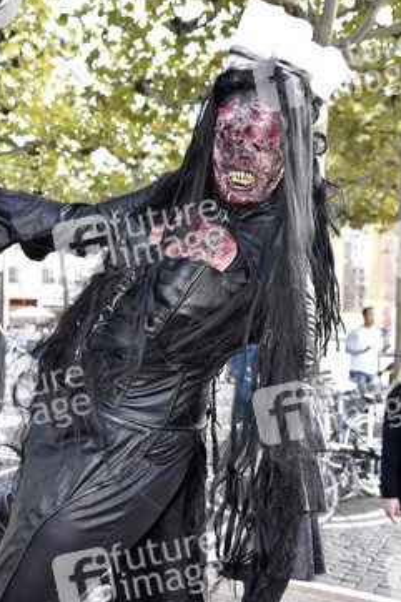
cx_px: 186
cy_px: 323
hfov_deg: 31.9
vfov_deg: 46.4
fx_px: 702
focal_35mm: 42
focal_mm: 38
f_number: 5
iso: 800
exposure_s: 1/100
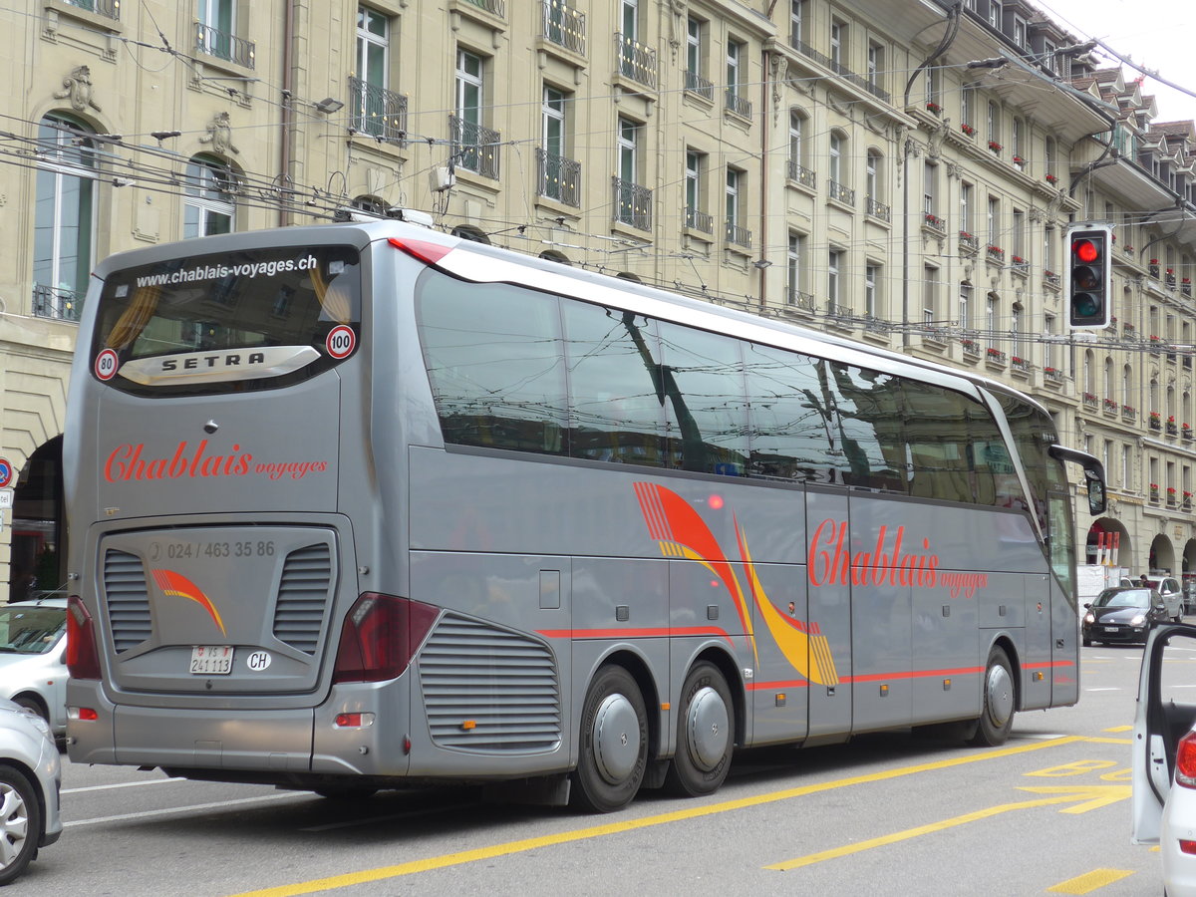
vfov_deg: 23.7
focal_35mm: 62
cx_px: 598
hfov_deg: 31.2
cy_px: 448
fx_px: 2142
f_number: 3.7
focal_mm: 12.7
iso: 80
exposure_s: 1/250
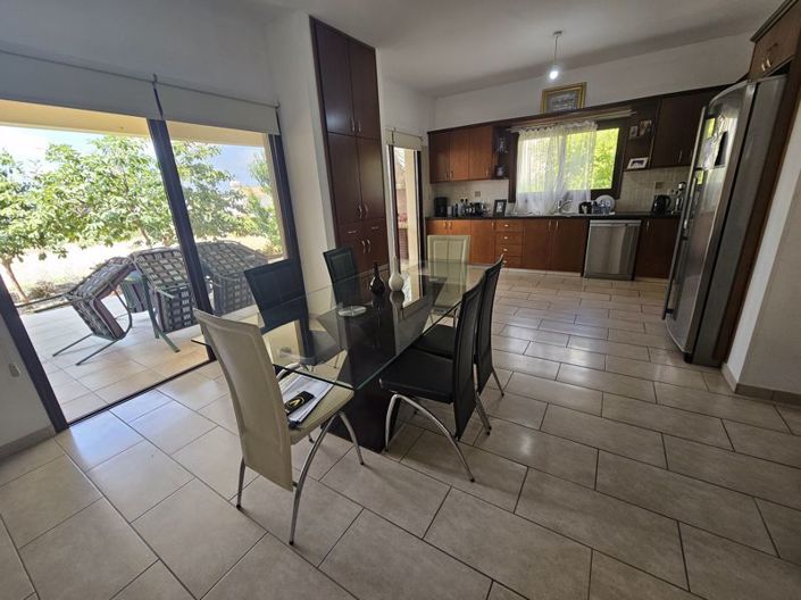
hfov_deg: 106.2
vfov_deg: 89.9
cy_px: 300
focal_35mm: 13
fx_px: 301
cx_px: 400
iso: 64
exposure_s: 1/50
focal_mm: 2.2
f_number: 2.2
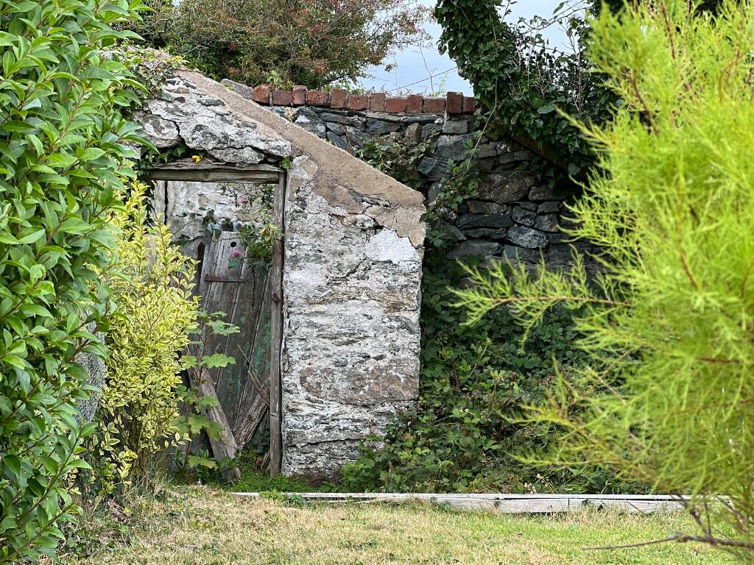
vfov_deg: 19.1
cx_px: 377
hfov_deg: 25.3
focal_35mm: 77
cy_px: 282
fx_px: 1677
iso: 32
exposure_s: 1/121
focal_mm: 9
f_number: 2.8
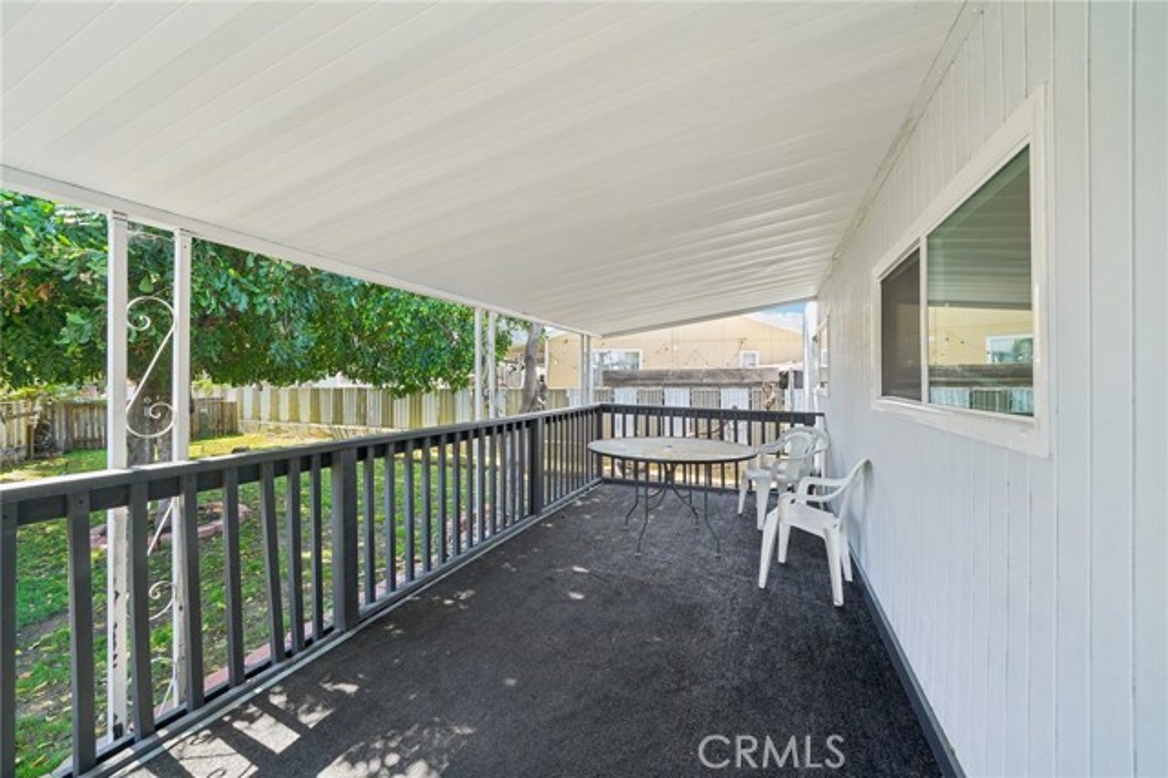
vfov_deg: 85.4
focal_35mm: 13
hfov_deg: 108.4
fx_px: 422
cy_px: 389
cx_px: 584
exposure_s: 1/30
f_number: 8
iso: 160
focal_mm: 13
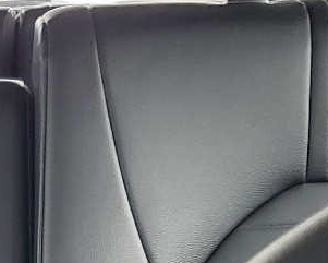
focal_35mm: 135
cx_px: -94
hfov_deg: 13.7
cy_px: 504
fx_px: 1311
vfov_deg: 10.6
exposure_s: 1/60.2
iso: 57
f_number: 1.5
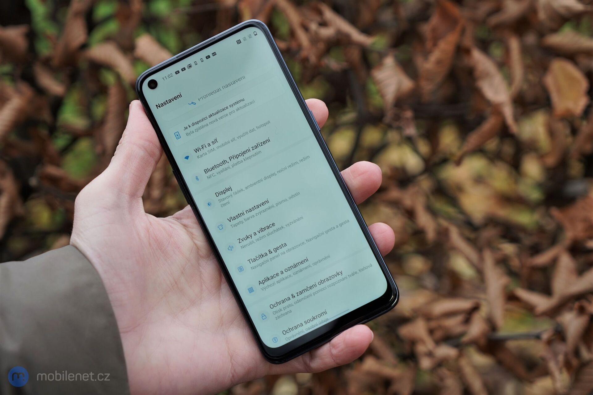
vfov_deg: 19.5
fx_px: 1153
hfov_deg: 28.8
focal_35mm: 70
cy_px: 198
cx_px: 296
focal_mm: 70
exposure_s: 1/160
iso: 250
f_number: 5
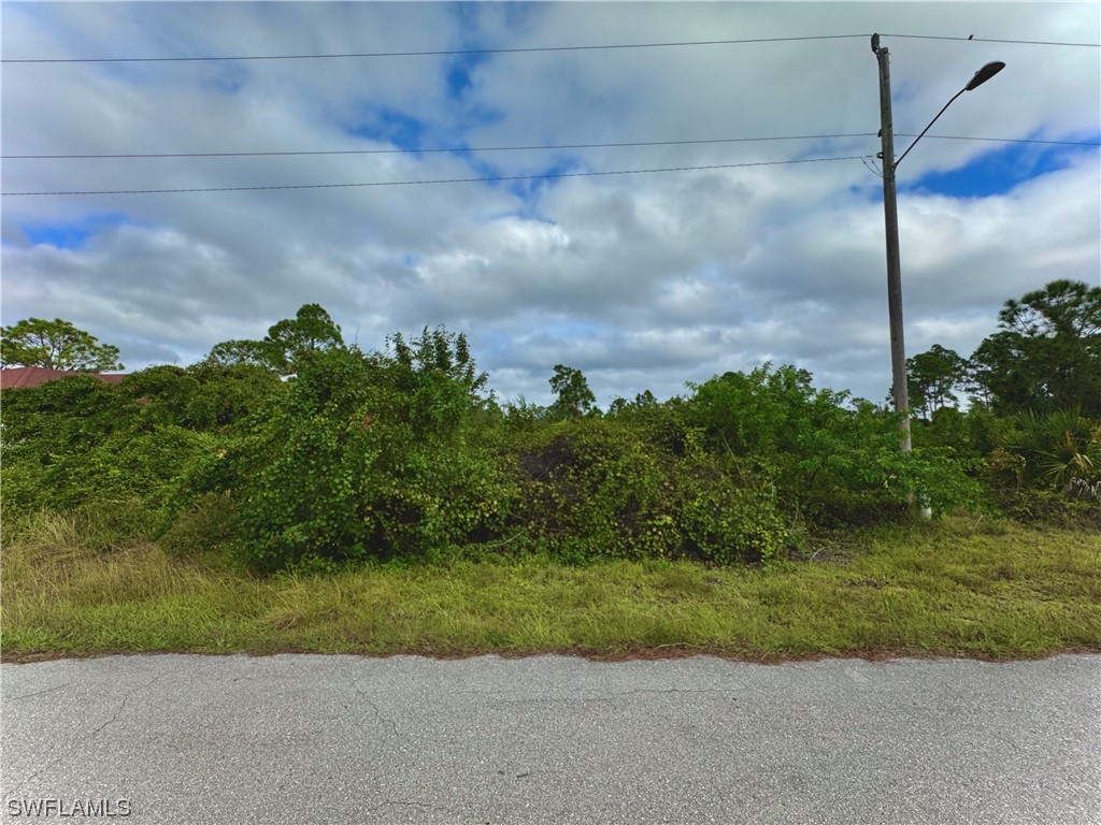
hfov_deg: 102.1
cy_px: 412
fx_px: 445
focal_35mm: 14
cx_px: 550
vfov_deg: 85.7
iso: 50
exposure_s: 1/2770
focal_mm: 2.22
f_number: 2.2
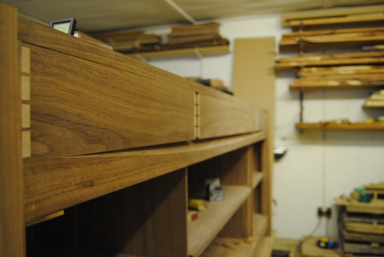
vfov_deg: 43.7
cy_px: 128
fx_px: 320
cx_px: 192
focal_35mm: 30
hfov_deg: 61.9
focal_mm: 20
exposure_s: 1/20
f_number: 3.5
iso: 400
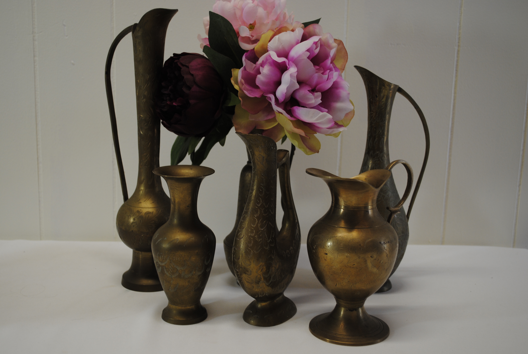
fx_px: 661
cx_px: 264
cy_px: 177
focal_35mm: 45
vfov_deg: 29.9
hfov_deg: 43.6
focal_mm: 30
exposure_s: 1/30
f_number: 4.5
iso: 200
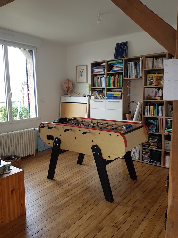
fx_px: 185
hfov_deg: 51.3
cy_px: 119
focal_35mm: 27
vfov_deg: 65.3
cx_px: 91
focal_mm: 4.2
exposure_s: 1/100
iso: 50
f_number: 1.7
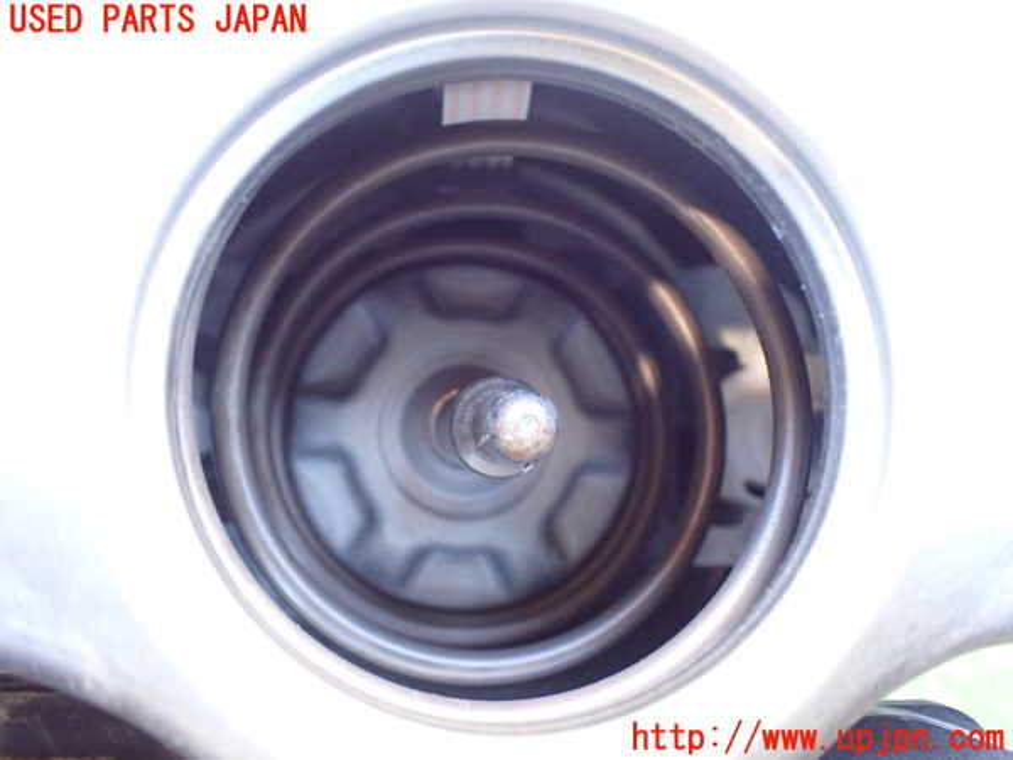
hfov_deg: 60.0
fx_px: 878
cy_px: 380
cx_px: 506
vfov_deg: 46.8
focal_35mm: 30
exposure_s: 1/40
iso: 800
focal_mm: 5.4
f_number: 2.3
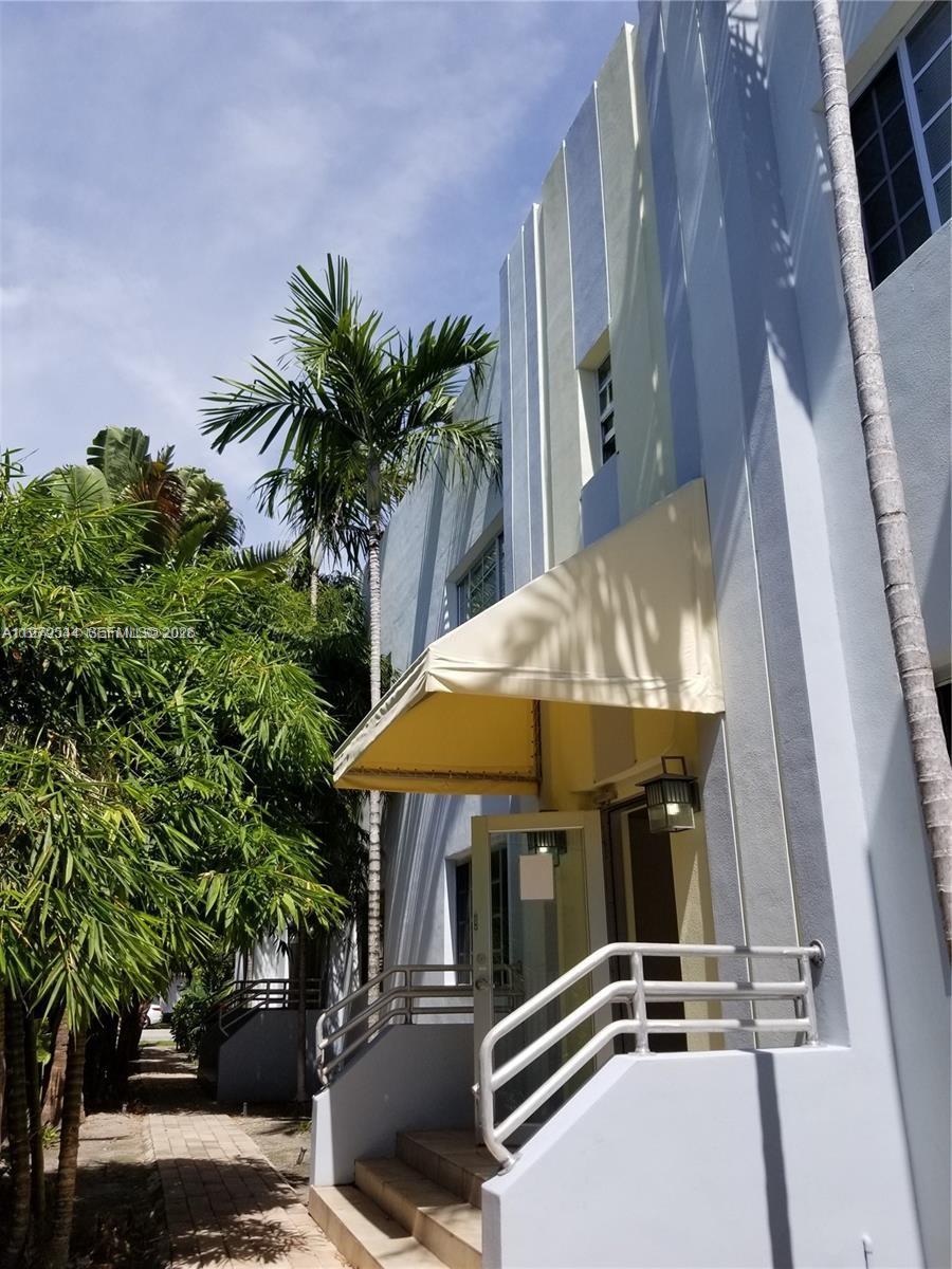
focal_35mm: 26
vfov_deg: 67.3
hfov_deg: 53.1
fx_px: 953
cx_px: 476
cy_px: 634
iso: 50
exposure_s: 1/2864
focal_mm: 4.3
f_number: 1.7
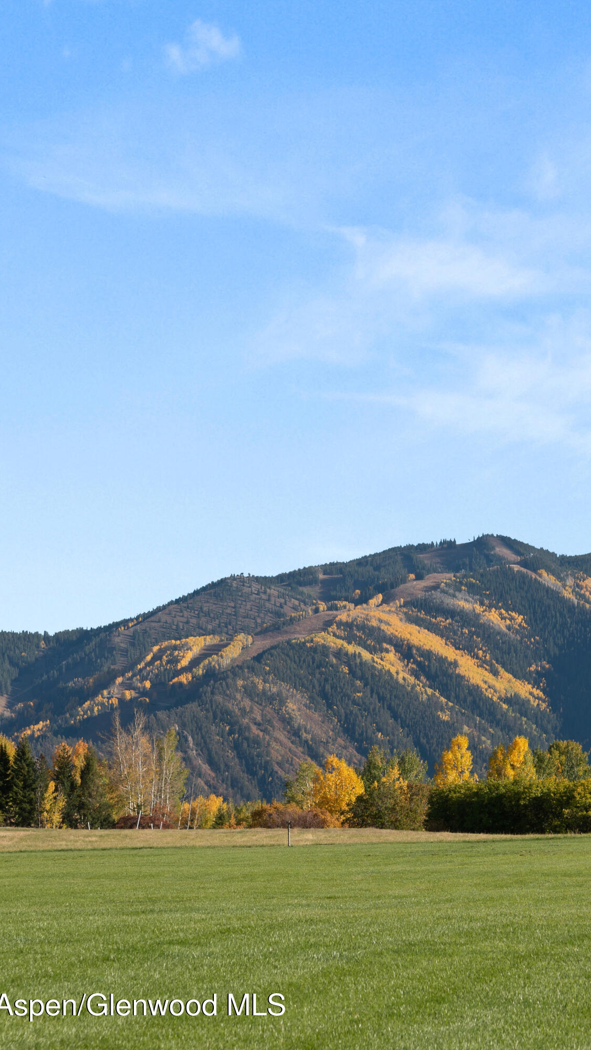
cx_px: 532
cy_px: 526
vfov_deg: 14.8
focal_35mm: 145
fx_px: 4039
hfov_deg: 8.3
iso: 100
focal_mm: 92
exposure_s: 1/400
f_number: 8
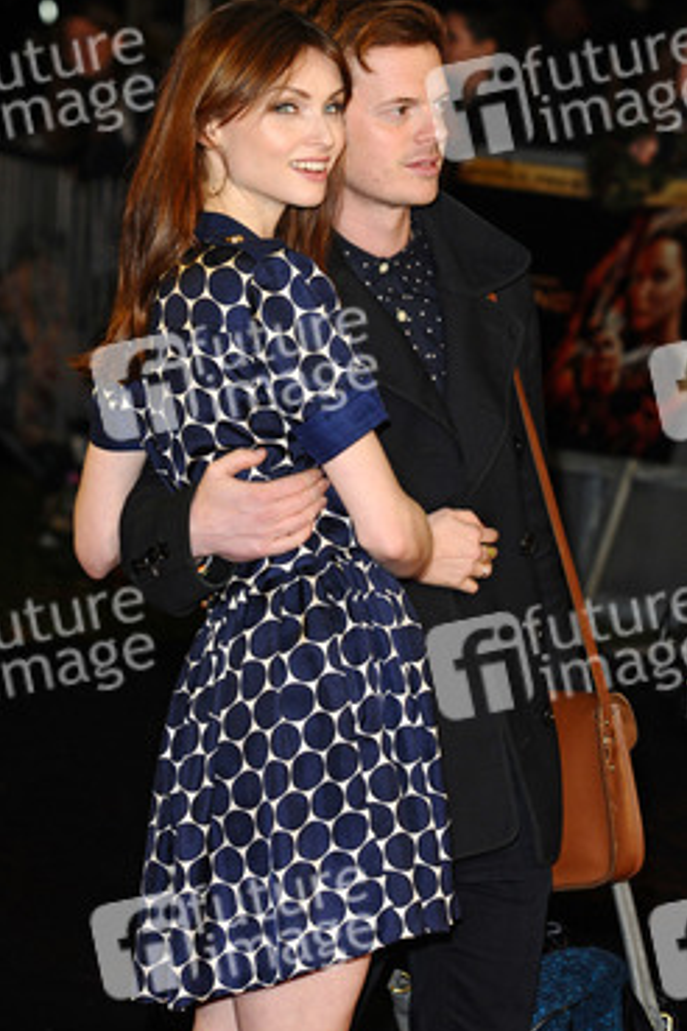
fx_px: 4007
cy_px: 514
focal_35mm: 140
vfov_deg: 14.7
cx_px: 317
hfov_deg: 9.8
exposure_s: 1/200
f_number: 4.5
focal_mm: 86
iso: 640
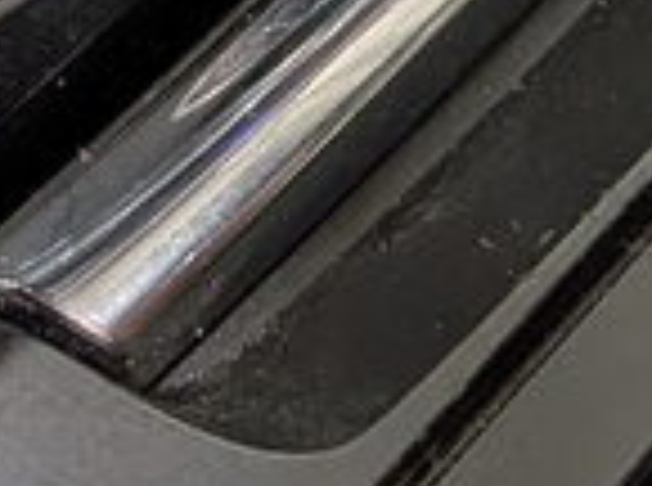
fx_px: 3194
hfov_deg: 11.5
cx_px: -67
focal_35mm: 170
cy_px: -716
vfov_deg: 8.0
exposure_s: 1/70.5
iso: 27
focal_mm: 4.53
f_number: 1.7
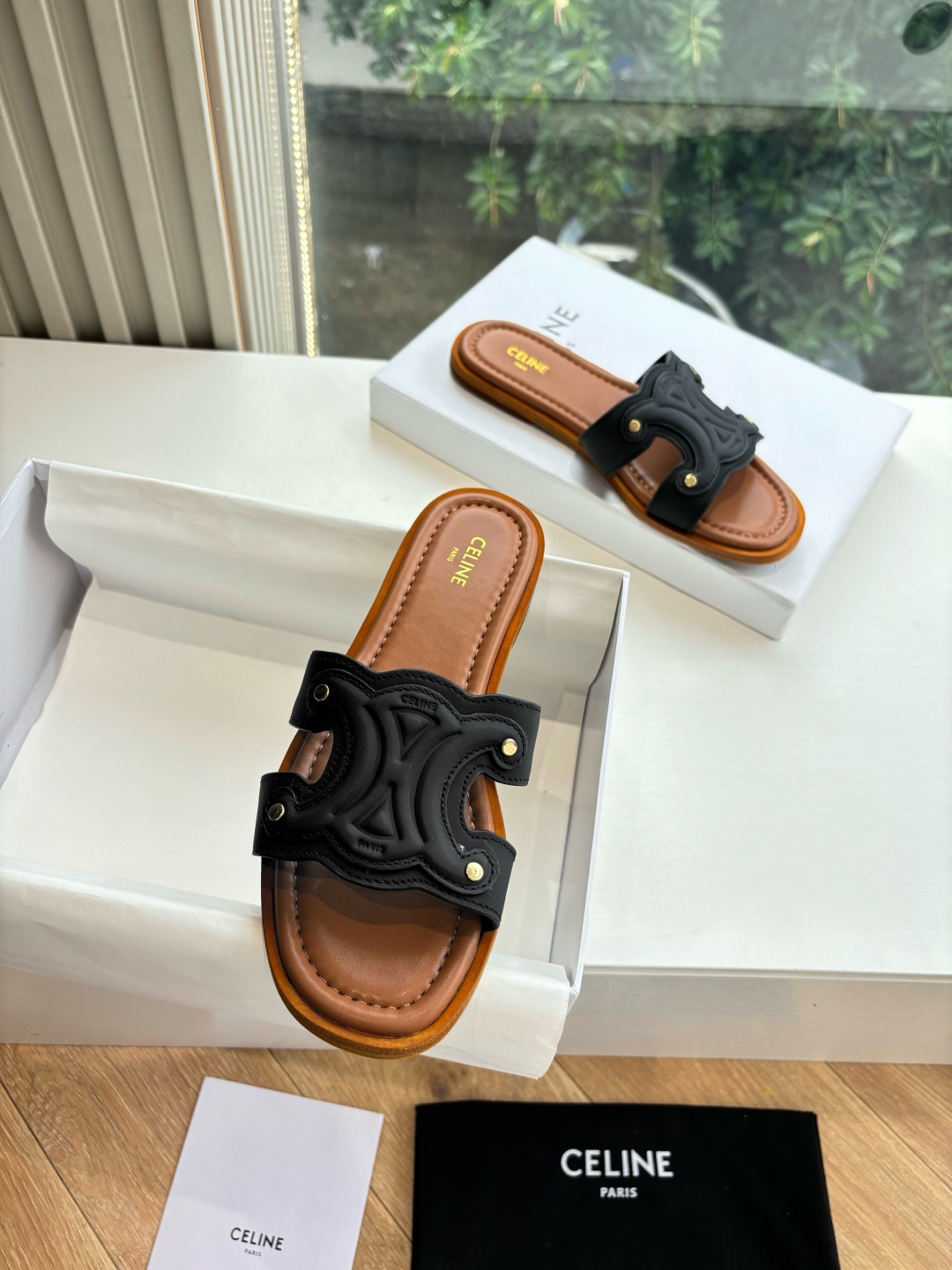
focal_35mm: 26
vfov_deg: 67.3
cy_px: 635
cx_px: 476
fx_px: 953
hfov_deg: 53.1
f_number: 1.6
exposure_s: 1/332
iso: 50
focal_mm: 5.96
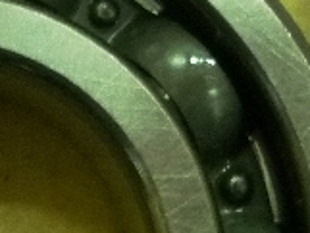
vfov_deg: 8.9
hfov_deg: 11.8
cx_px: -67
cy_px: 289
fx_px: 1470
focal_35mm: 164
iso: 400
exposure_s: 1/13
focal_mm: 5.5
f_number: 2.8
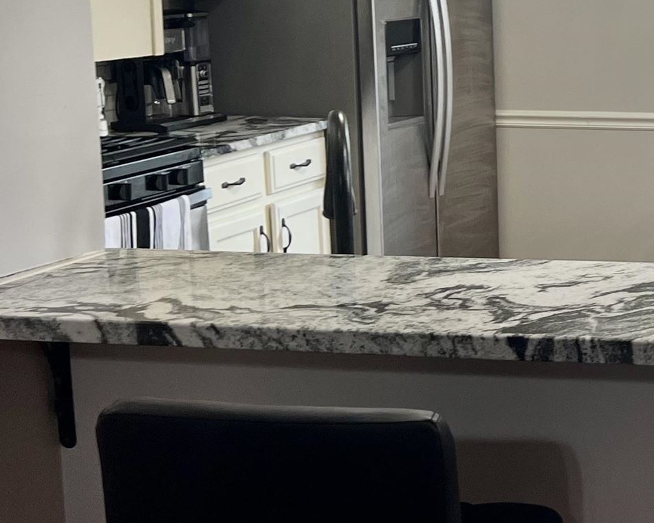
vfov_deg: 18.5
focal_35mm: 82
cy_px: 98
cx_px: 891
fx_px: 1587
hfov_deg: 20.8
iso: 80
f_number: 1.5
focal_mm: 5.7
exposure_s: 1/60
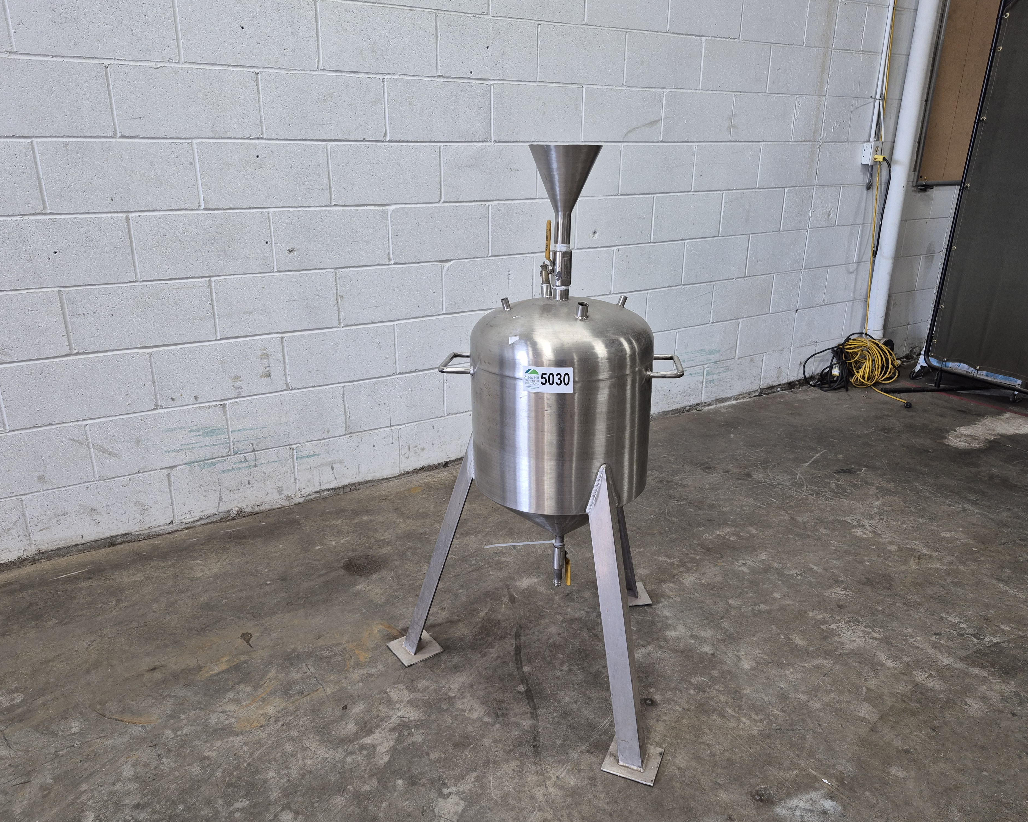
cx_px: 517
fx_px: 730
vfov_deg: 58.8
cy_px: 412
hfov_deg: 70.3
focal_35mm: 24
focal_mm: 5.4
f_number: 1.8
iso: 200
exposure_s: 1/120
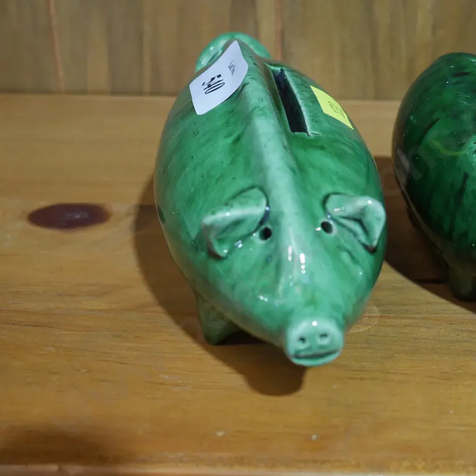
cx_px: 316
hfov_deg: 28.4
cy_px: 237
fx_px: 933
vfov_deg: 28.6
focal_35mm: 60
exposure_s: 1/60
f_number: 5.3
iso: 1000
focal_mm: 25
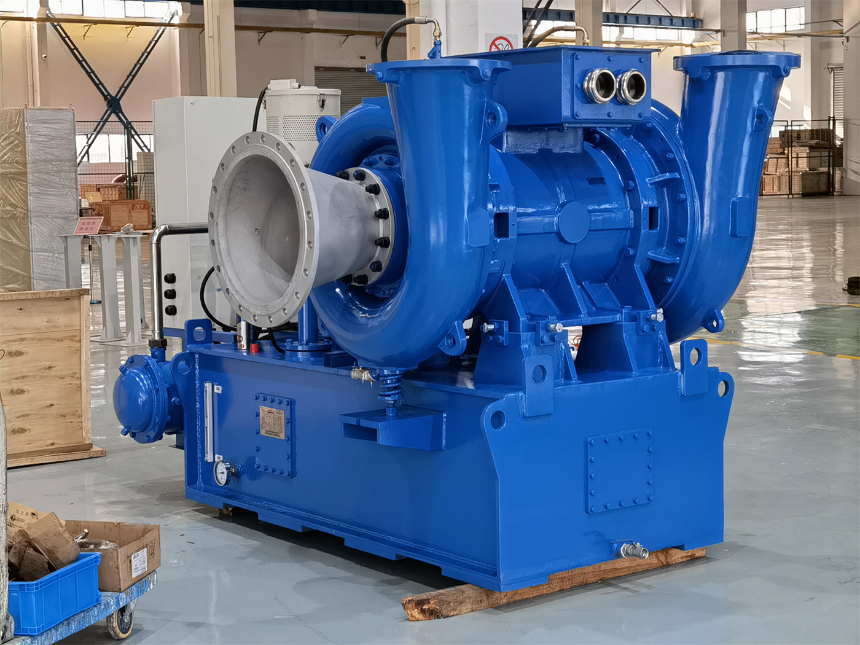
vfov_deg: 23.3
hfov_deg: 30.7
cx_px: 430
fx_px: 1565
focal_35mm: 63
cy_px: 322
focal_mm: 6.67
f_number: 1.9
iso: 160
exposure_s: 1/100
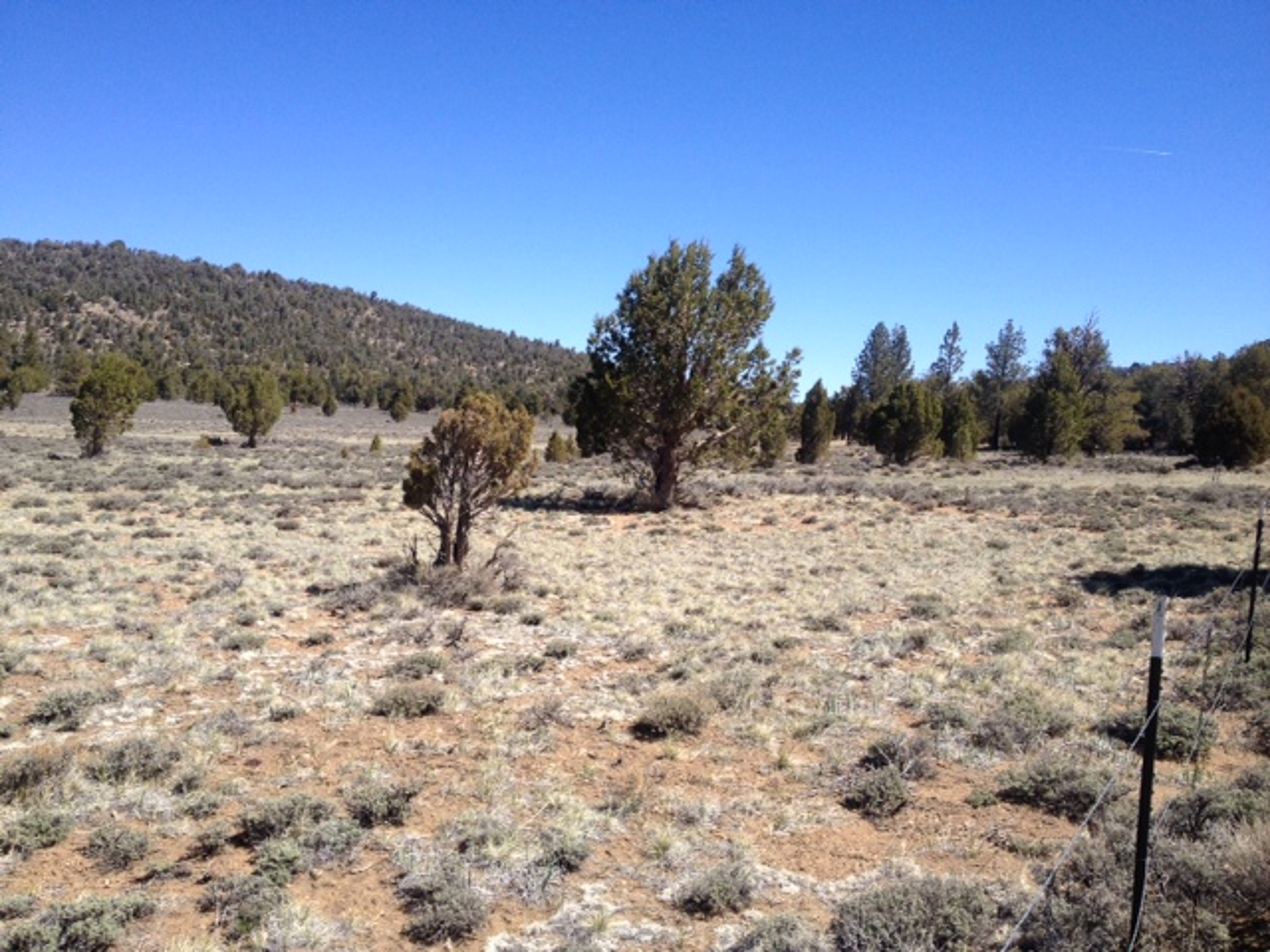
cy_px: 476
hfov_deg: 52.6
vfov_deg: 40.7
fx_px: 1284
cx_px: 635
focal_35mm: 35
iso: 50
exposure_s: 1/1623
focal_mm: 4.28
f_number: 2.4
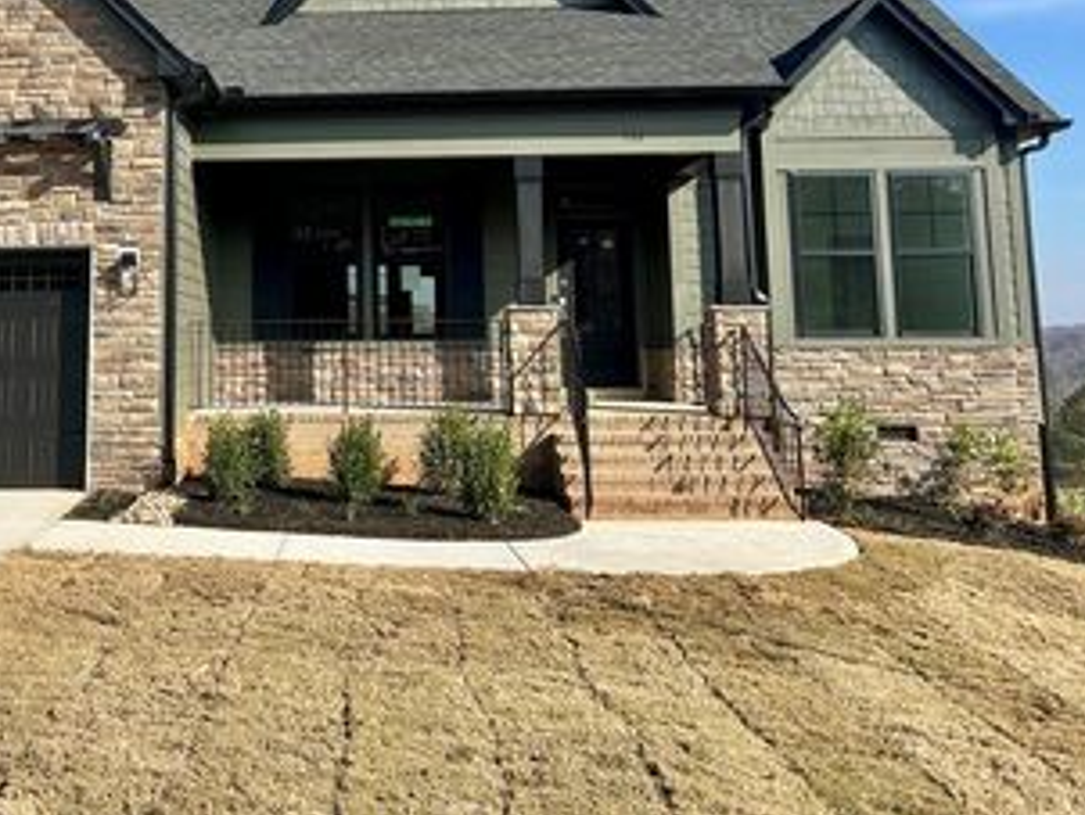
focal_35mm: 43
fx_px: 1349
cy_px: 153
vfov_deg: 32.6
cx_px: 305
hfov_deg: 42.8
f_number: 1.5
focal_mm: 5.7
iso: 50
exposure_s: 1/3165
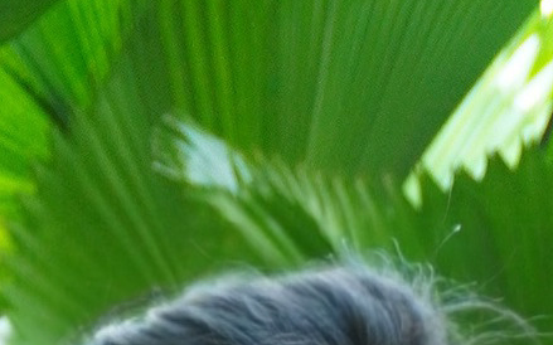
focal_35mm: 293
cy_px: 1746
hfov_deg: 7.2
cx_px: 343
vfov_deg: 4.0
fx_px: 4414
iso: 800
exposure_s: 1/20
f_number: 4.5
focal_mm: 28
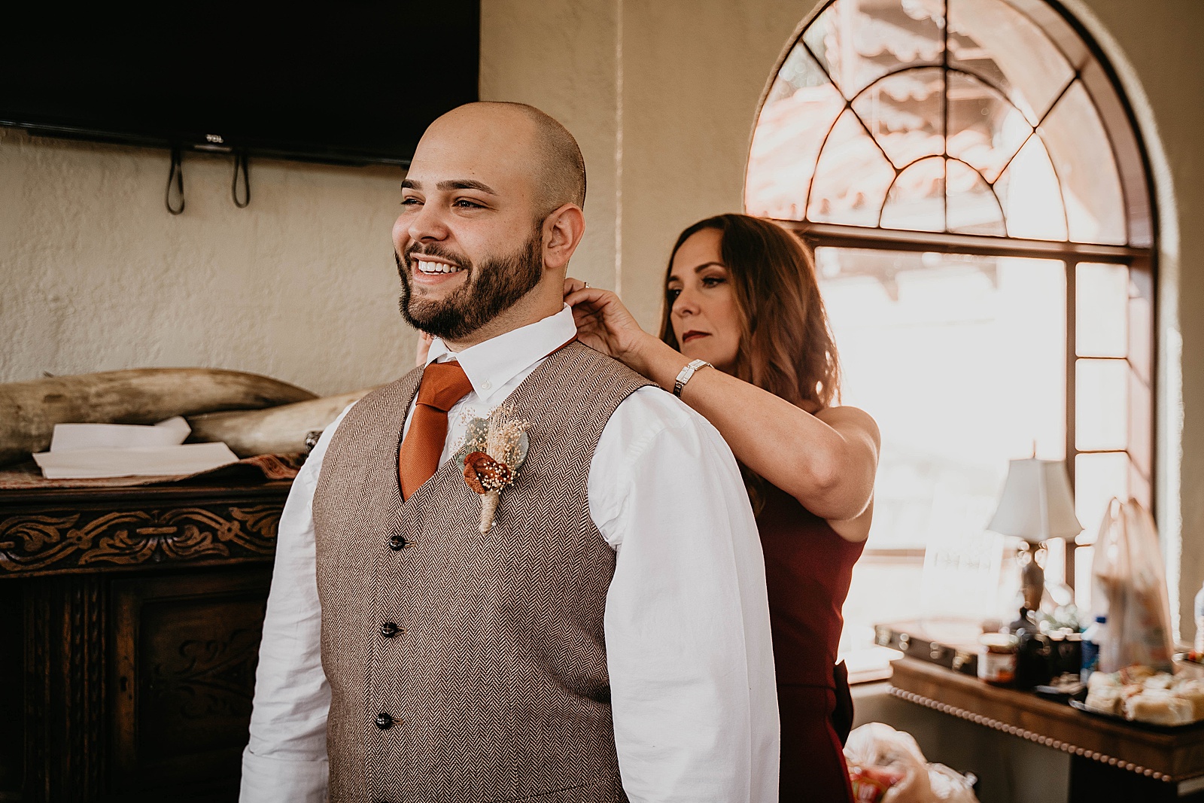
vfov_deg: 36.9
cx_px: 602
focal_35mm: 36
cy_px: 402
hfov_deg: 53.1
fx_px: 1204
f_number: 2.8
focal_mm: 36
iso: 200
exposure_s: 1/250
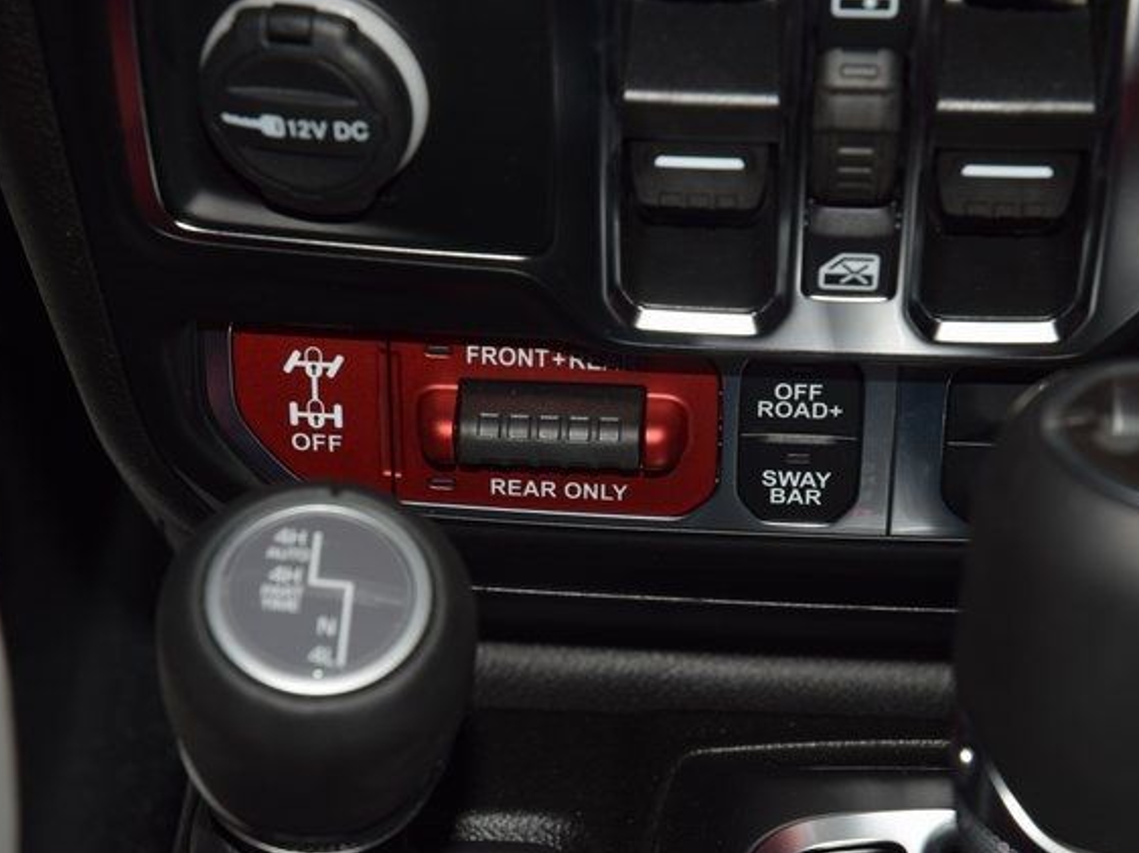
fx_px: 3782
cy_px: 431
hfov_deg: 17.1
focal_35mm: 115
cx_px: 553
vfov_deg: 12.9
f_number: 8
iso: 100
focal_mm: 70
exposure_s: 1/125
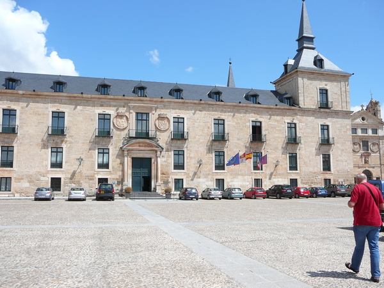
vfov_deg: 40.7
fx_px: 388
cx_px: 192
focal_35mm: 35
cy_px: 144
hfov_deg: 52.6
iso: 80
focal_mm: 5.2
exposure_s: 1/500
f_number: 5
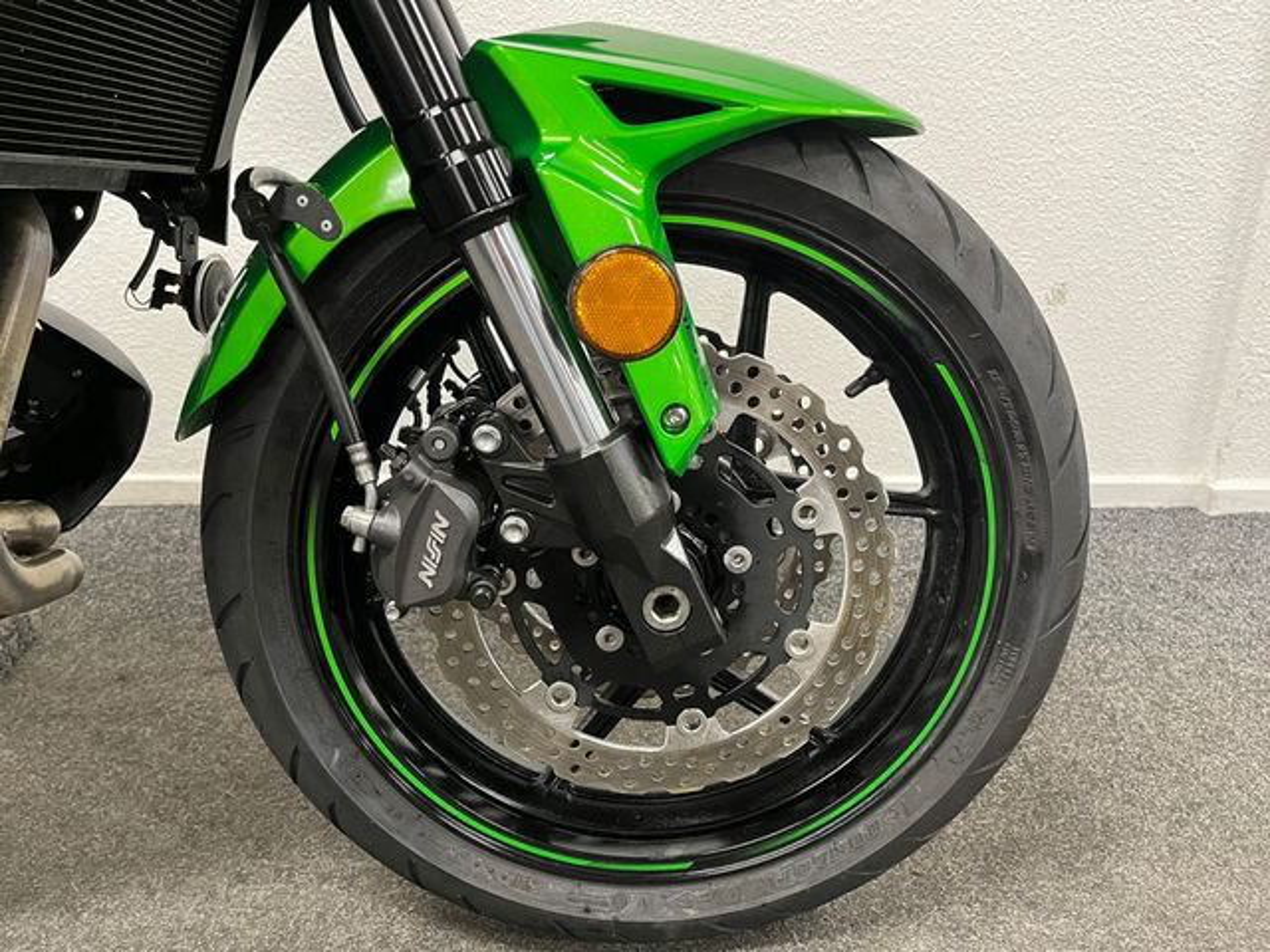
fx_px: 954
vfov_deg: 53.1
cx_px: 635
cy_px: 476
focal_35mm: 26
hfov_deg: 67.3
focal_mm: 5.1
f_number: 1.6
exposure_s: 1/50
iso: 400
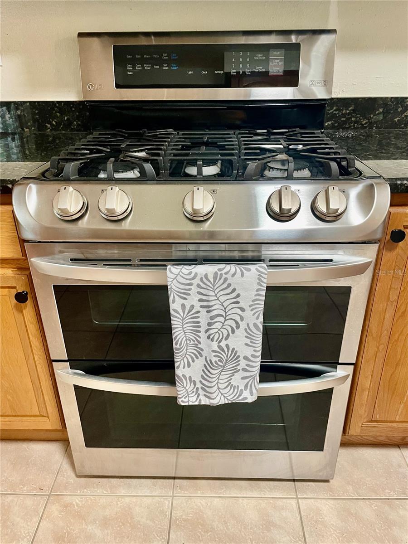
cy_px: 272
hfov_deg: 53.1
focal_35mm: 26
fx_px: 409
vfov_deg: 67.3
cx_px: 204
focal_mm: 4.2
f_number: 1.6
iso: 250
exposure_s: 1/60
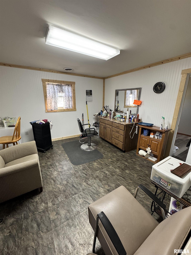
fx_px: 103
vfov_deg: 102.1
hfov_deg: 85.7
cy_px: 128
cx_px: 96
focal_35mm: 14
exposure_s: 1/60
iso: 200
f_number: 2.2
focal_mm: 2.22
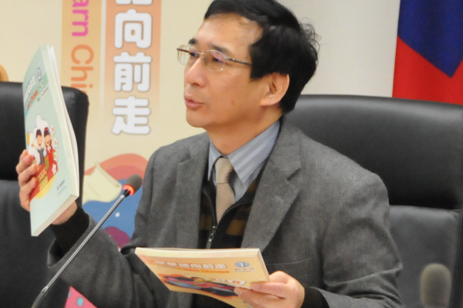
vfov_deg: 6.0
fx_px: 2916
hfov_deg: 9.1
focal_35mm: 227
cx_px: 88
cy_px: 151
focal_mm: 66
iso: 3200
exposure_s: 1/60
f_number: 6.3
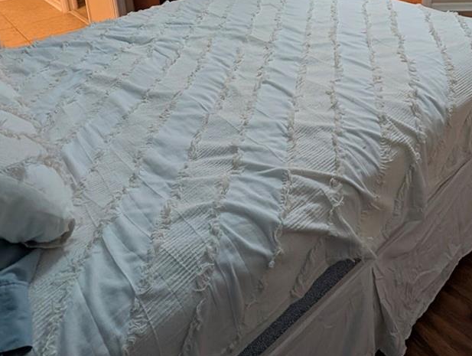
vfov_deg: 39.9
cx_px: 304
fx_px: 423
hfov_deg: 57.3
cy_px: -2
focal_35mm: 31
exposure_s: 1/24
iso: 181
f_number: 1.7
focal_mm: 2.02
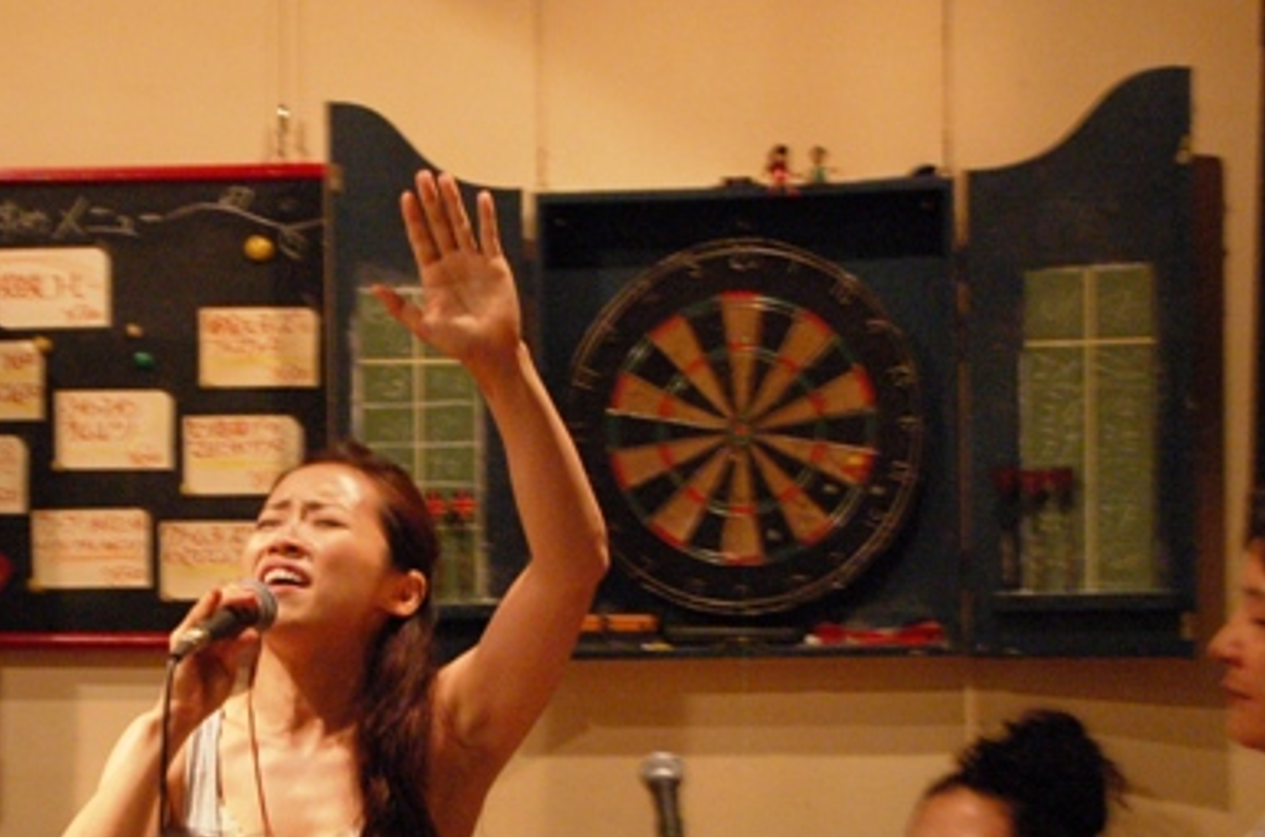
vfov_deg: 15.6
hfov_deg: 23.3
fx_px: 3044
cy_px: 553
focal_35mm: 87
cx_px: 330
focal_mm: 35
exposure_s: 1/20
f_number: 4.2
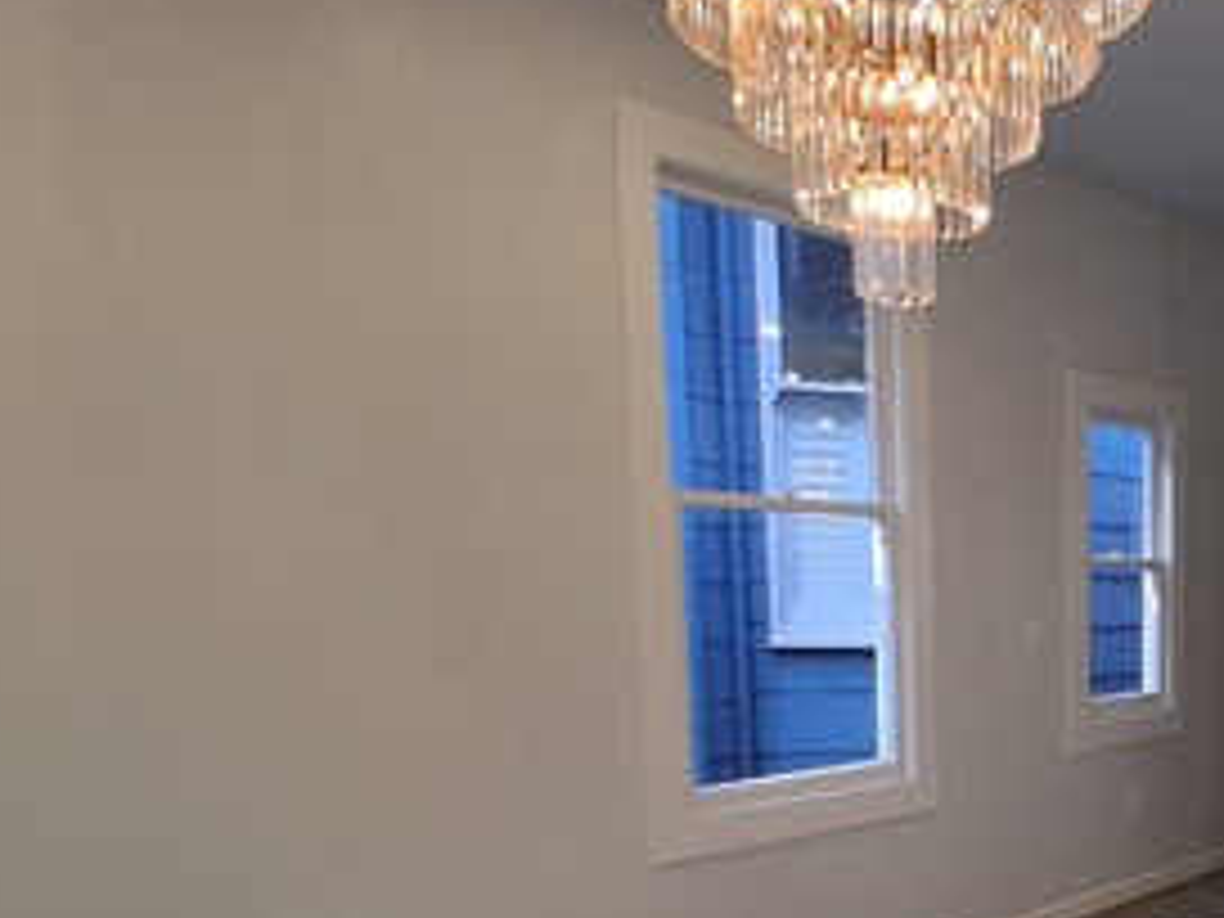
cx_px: 1296
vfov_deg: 33.9
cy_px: 837
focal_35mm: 40
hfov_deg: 39.6
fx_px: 1414
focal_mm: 1.4
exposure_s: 1/60
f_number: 2.2
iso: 100
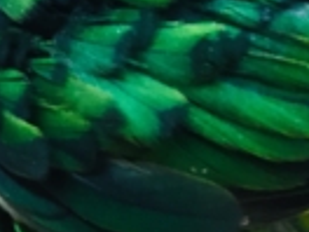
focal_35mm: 141
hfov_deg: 14.0
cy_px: -96
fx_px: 1259
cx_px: 154
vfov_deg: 10.2
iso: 64
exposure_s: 1/30
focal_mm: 4.15
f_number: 2.2
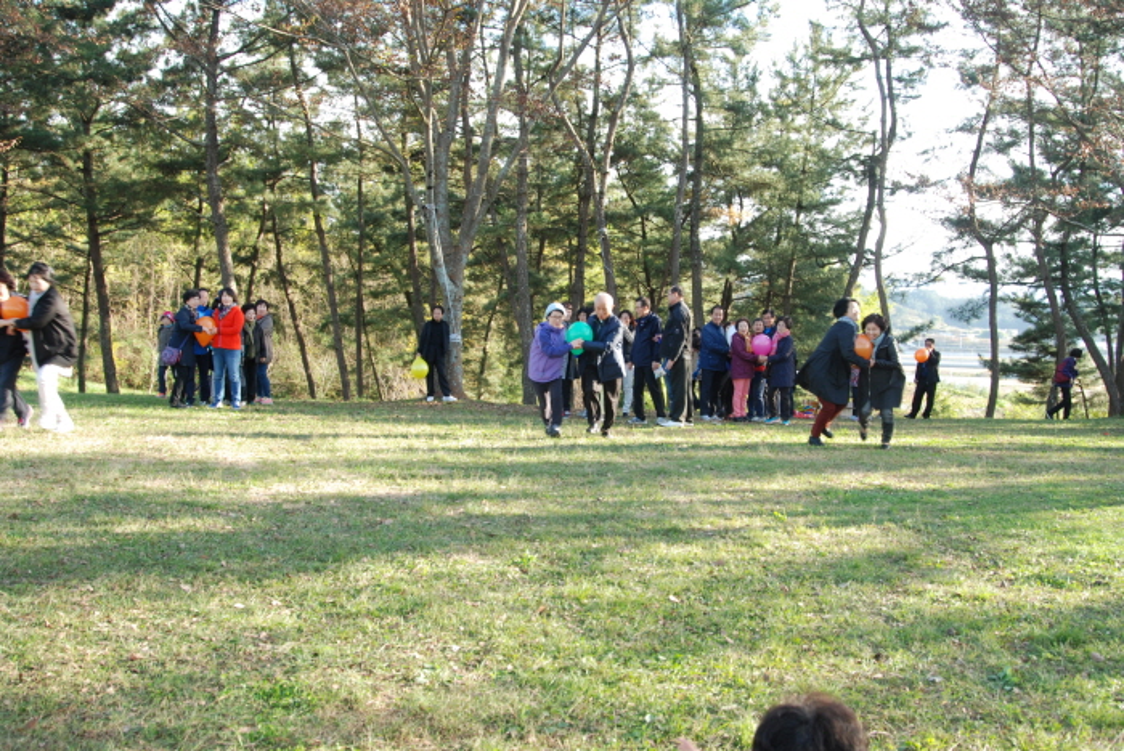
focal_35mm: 36
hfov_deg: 53.1
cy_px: 376
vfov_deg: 36.9
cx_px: 562
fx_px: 1125
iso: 200
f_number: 5.6
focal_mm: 24
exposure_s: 1/50
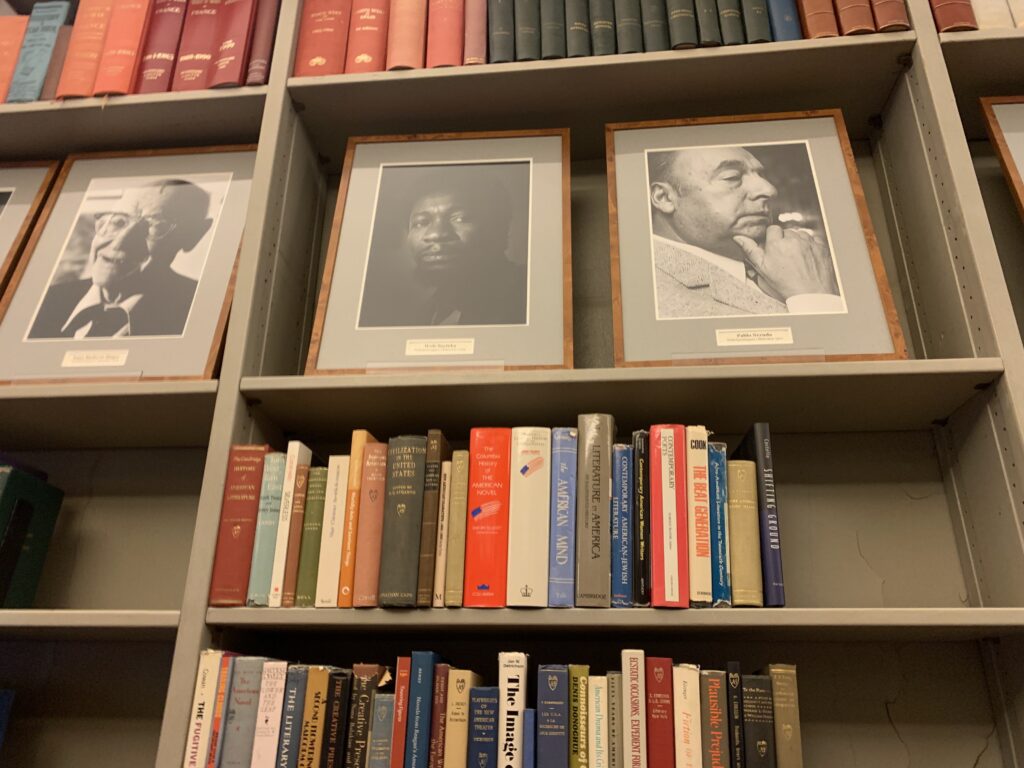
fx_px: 769
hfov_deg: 67.3
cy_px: 384
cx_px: 512
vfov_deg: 53.1
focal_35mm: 26
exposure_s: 1/50
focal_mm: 4.25
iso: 250
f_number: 1.8
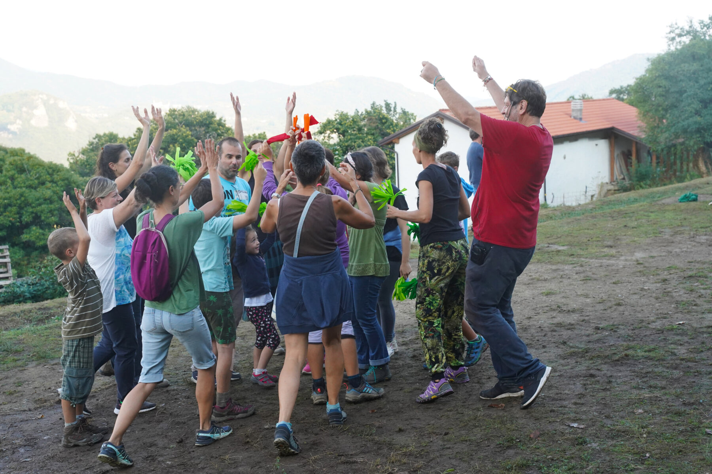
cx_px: 356
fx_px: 971
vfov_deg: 27.5
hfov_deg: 40.3
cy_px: 237
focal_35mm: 49
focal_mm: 49.1
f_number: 6.3
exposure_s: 1/1000
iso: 2500
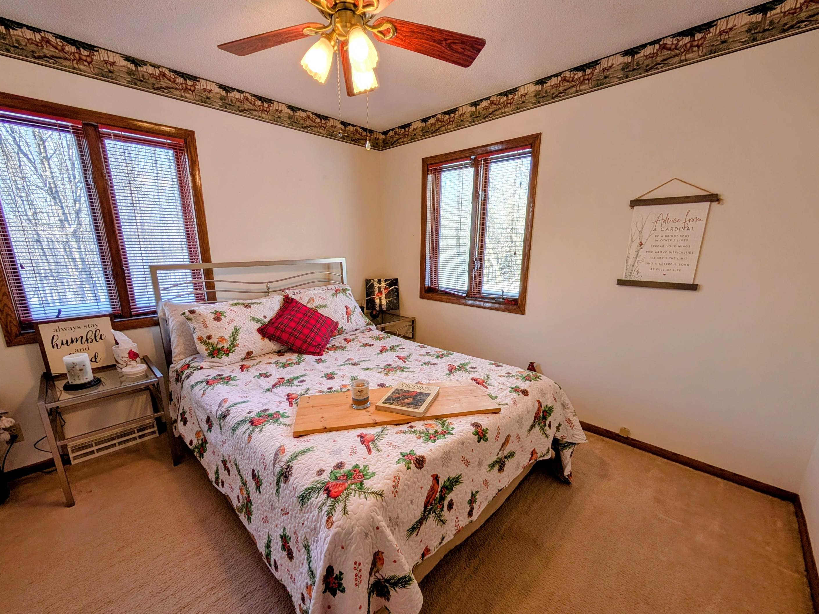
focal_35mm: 13
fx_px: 308
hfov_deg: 106.2
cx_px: 397
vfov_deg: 89.8
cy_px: 329
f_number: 1.7
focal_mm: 2.02
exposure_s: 1/335
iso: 52
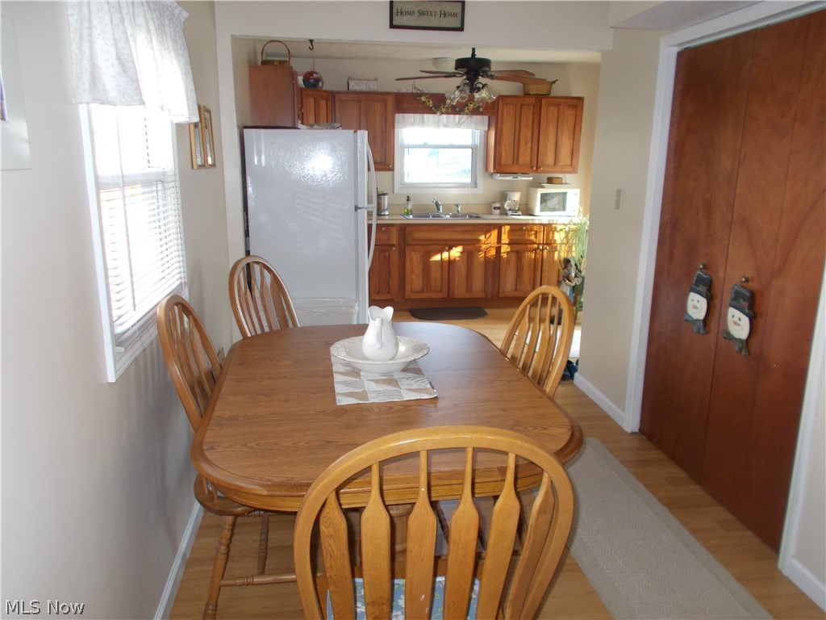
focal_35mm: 26
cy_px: 310
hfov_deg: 67.3
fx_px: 620
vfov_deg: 53.1
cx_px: 413
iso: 200
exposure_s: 1/25
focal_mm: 4.6
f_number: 3.2
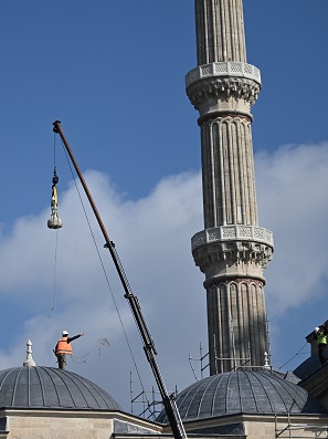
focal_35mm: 160
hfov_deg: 9.2
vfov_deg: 12.4
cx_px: 49
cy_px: 219
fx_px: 2025
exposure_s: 1/1000
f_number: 4.5
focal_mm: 110
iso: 64
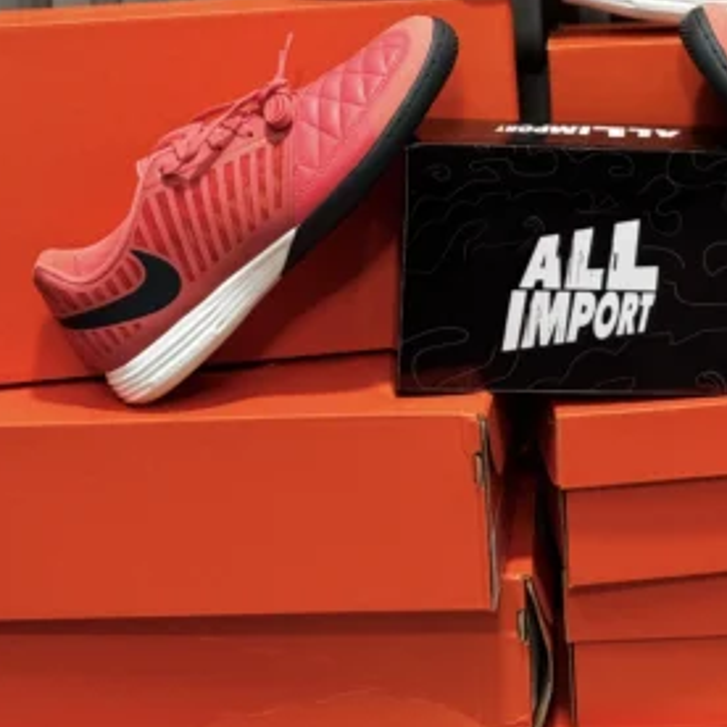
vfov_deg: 19.4
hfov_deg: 19.6
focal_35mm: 88
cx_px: 545
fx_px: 2091
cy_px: 78
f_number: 1.78
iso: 250
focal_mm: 6.76
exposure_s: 1/35
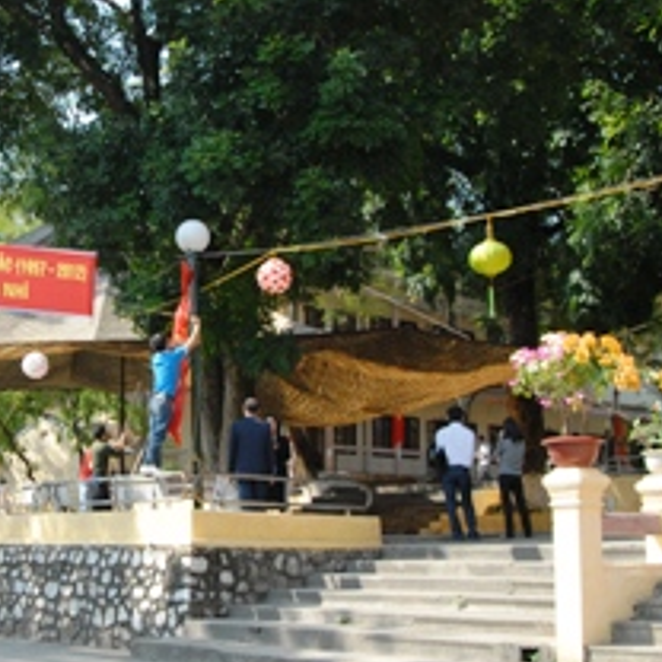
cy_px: 296
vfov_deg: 26.1
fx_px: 1428
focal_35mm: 66
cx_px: 118
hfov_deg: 25.6
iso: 320
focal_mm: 24
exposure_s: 1/320
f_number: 9
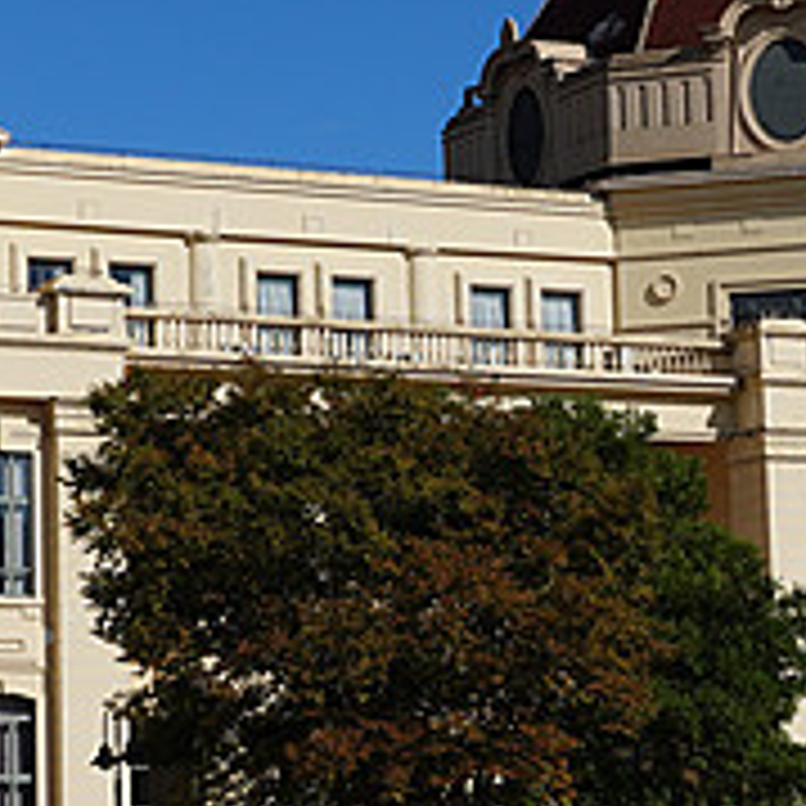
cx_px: 396
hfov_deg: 12.7
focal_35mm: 137
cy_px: 304
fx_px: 3609
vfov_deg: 12.7
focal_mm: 24
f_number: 5
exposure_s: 1/1600
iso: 100
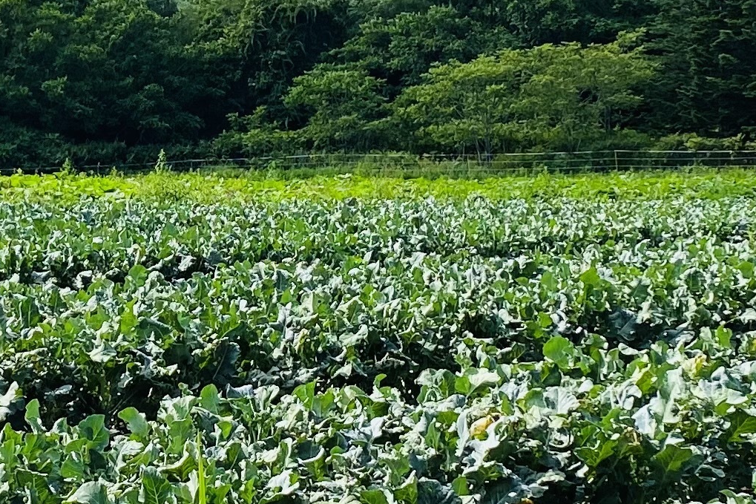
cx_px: 187
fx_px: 2246
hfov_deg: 19.0
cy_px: 243
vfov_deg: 12.8
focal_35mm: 107
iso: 32
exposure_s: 1/2268
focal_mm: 4.25
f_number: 1.8
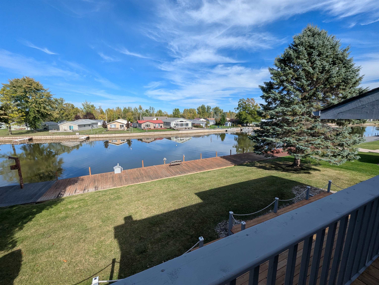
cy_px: 142
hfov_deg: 106.1
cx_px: 190
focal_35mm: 13
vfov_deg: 90.1
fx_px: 143
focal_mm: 1.95
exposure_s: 1/1451
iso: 48
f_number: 2.2
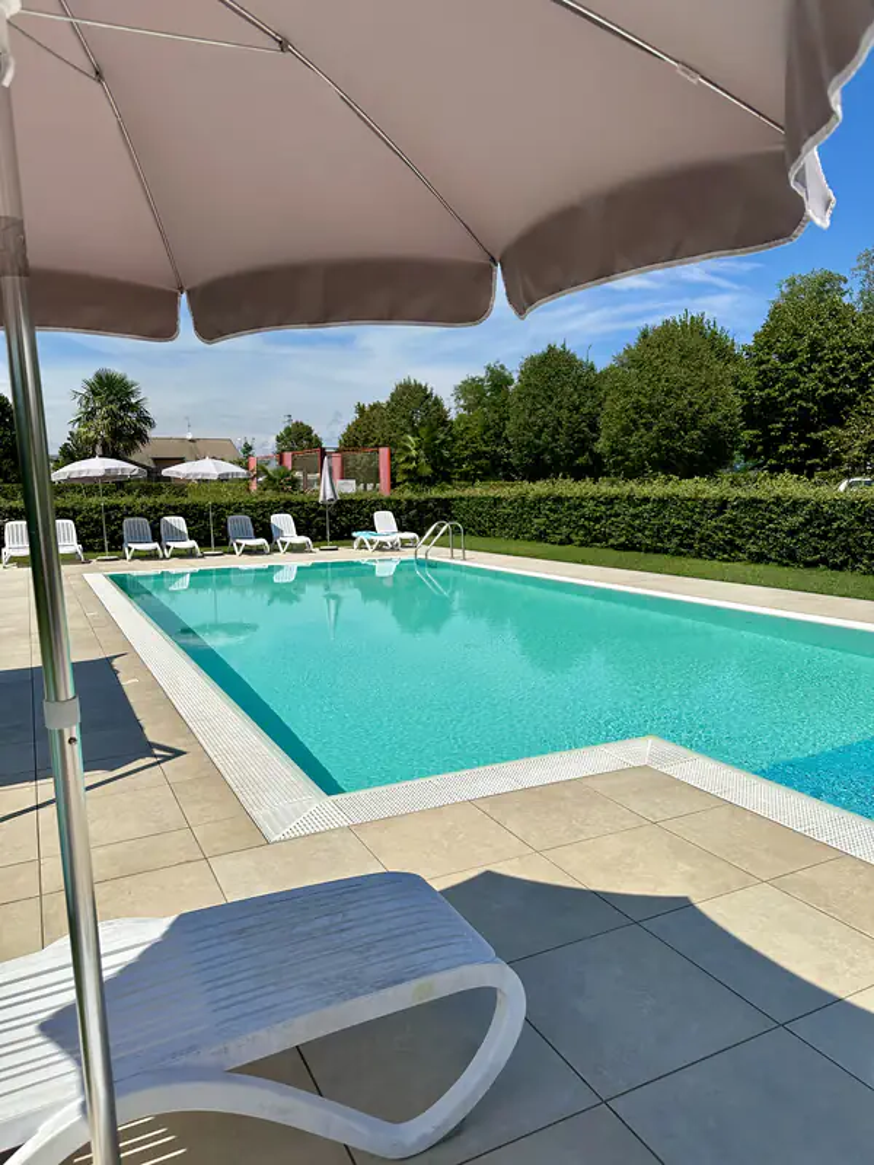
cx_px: 437
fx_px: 808
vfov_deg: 71.6
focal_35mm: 24
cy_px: 582
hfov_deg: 56.8
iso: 80
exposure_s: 1/12048
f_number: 1.78
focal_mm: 6.86
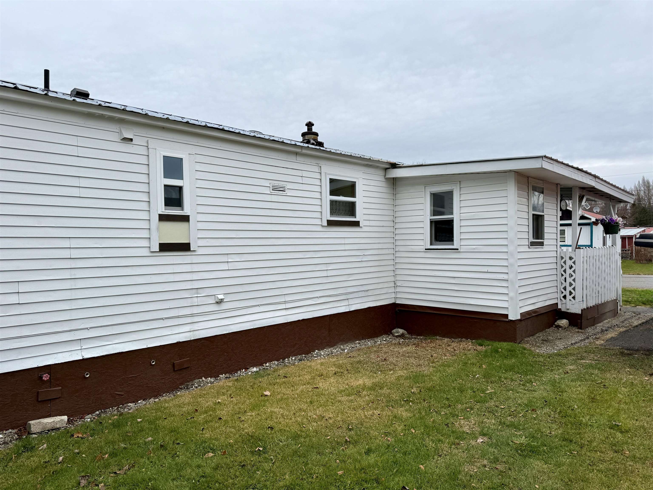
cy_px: 245
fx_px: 453
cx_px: 326
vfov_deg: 56.8
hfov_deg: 71.6
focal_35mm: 24
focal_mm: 6.76
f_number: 1.78
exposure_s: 1/1653
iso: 80
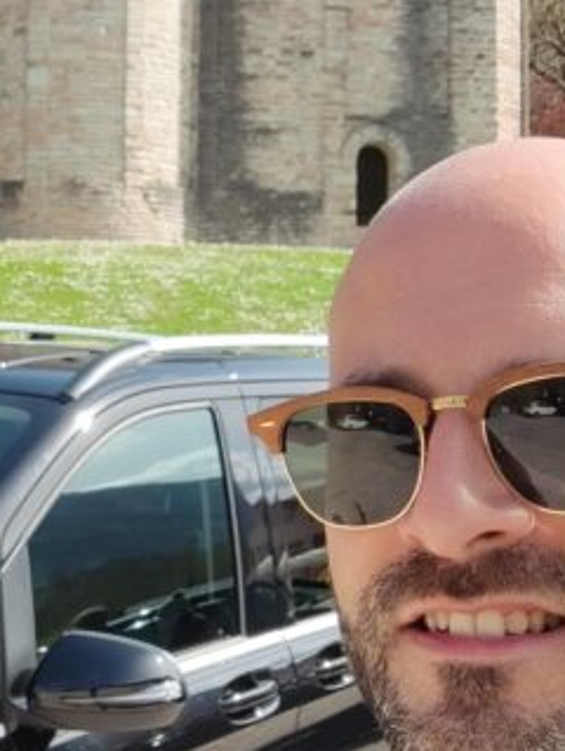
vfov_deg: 20.4
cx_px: -42
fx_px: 2085
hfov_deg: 15.1
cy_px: 318
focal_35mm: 96
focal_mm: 3.58
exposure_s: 1/1464
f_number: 2.45
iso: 50
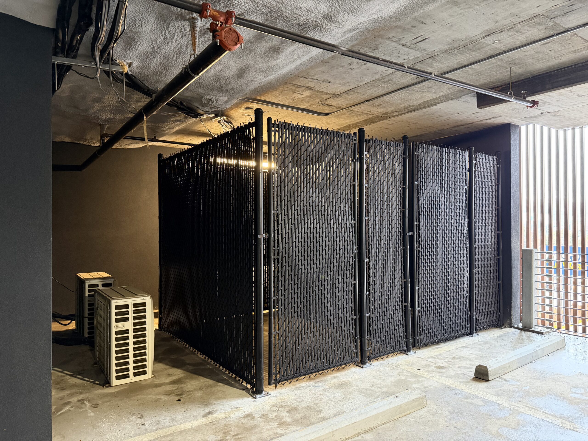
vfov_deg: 56.8
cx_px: 294
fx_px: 408
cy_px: 220
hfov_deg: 71.6
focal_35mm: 24
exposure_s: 1/60
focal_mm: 6.76
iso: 800
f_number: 1.78
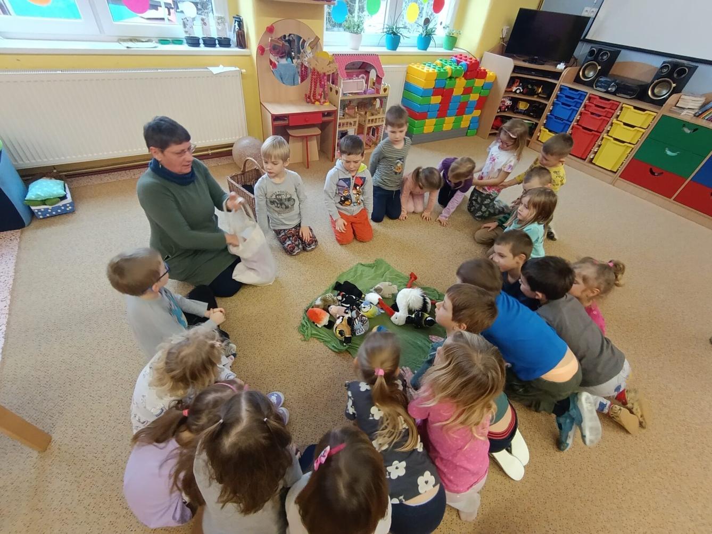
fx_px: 329
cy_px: 267
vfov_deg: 78.1
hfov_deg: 94.5
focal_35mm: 16
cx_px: 356
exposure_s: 1/50
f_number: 2.2
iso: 400
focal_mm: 1.65
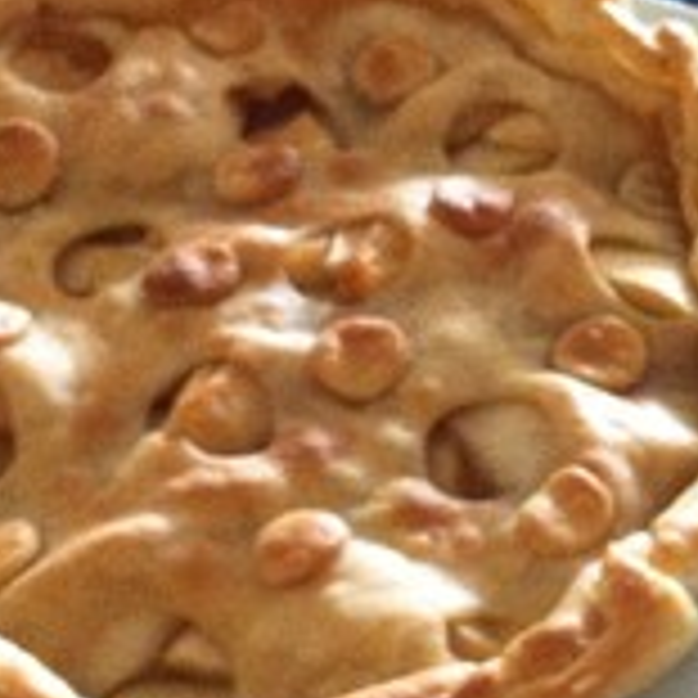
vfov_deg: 17.4
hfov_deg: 17.3
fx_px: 2281
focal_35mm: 100
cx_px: 545
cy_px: 383
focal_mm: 3.85
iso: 500
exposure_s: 1/15
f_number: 2.8
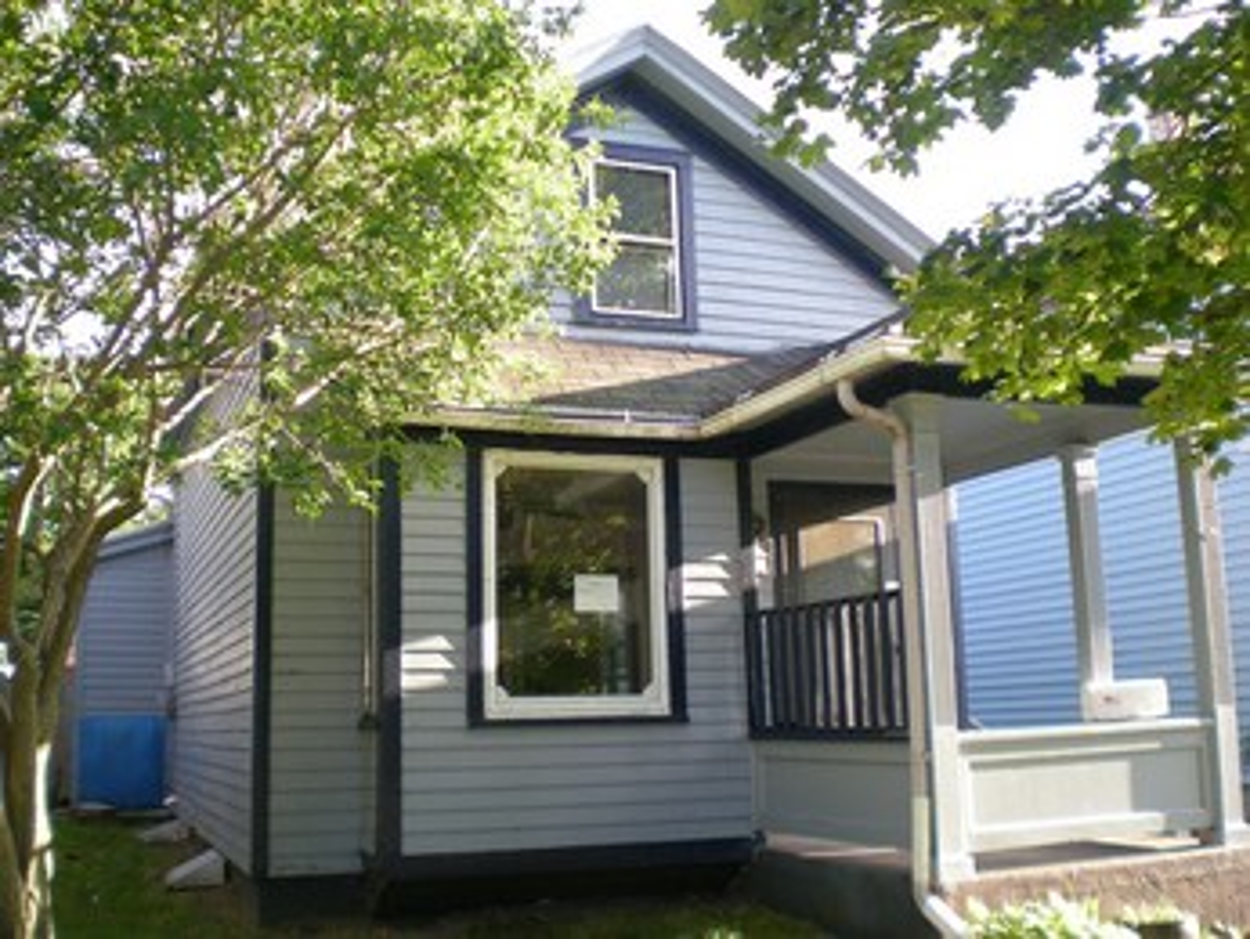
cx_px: 625
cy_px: 470
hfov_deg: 48.9
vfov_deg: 37.8
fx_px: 1373
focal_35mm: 38
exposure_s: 1/64.1
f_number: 3.1
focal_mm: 6.3
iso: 67
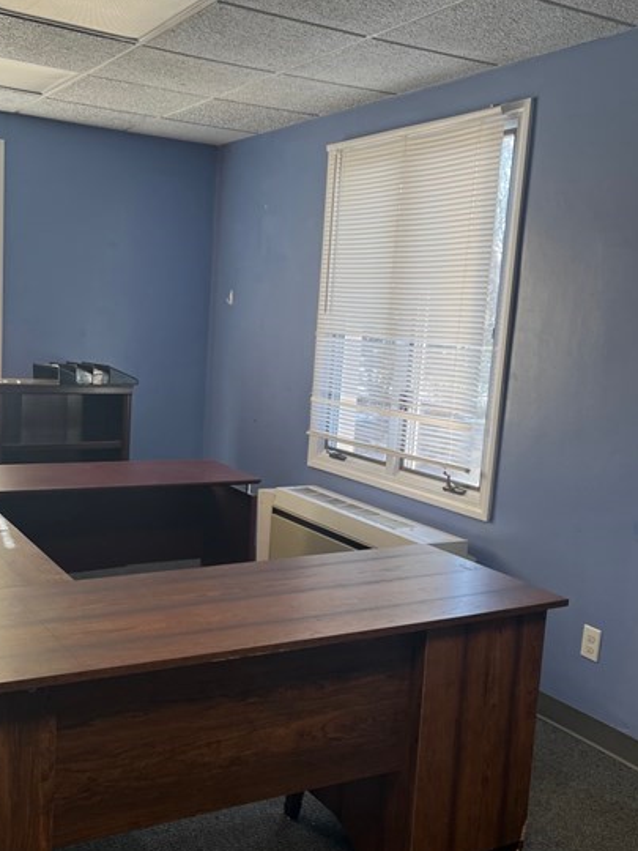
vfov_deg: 50.1
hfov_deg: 38.4
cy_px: 444
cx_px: 228
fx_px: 909
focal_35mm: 37
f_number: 1.6
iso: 64
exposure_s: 1/120
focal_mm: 5.1
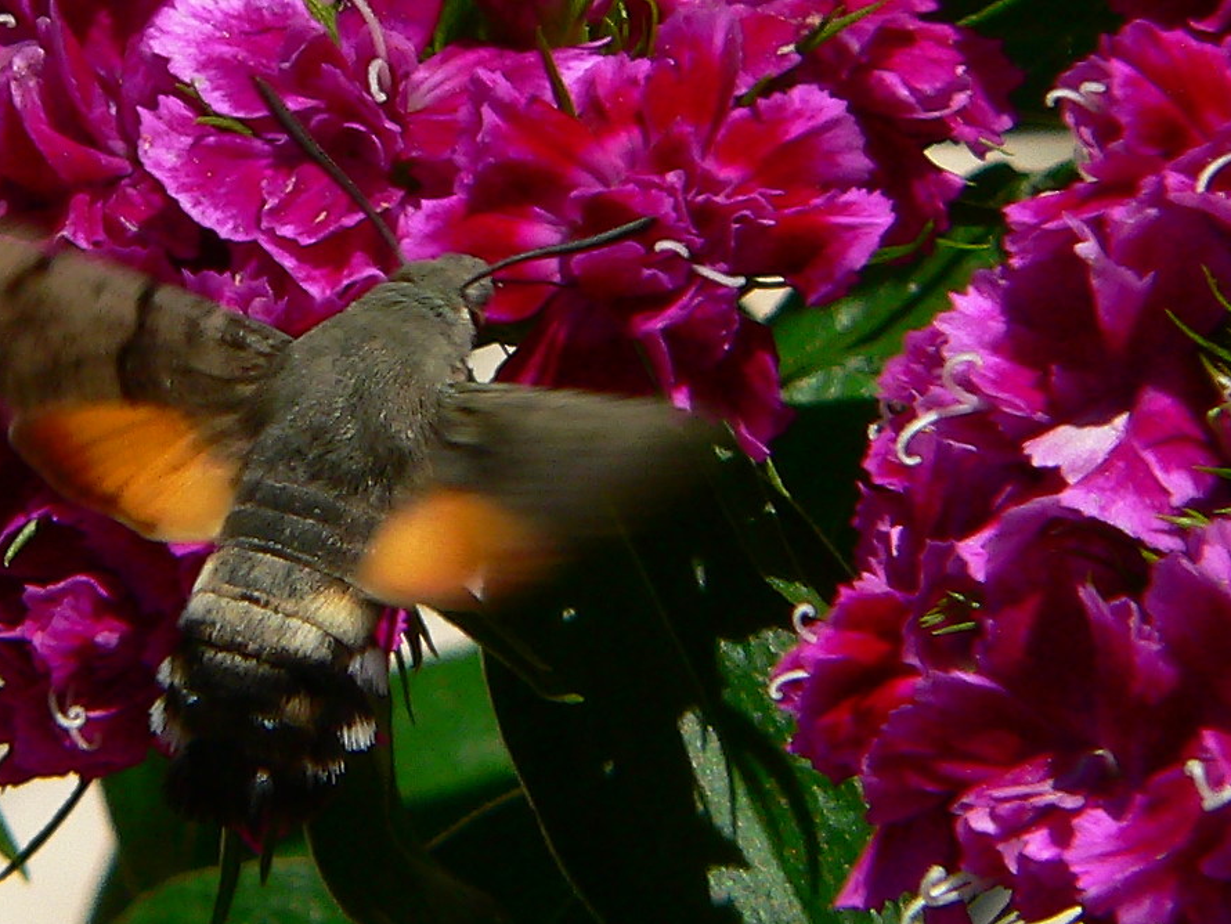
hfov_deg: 2.0
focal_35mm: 973
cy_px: 315
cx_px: 80
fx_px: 34611
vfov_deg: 1.5
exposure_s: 1/800
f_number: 5.6
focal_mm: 60.1
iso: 100
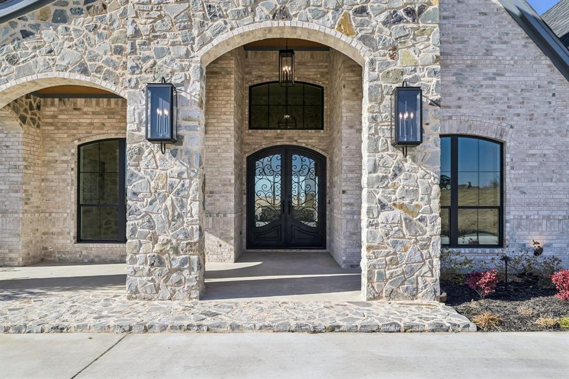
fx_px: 387
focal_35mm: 24
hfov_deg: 72.6
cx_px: 284
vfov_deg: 52.2
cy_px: 190
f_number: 8
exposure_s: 1/1000
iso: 400
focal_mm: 24.5
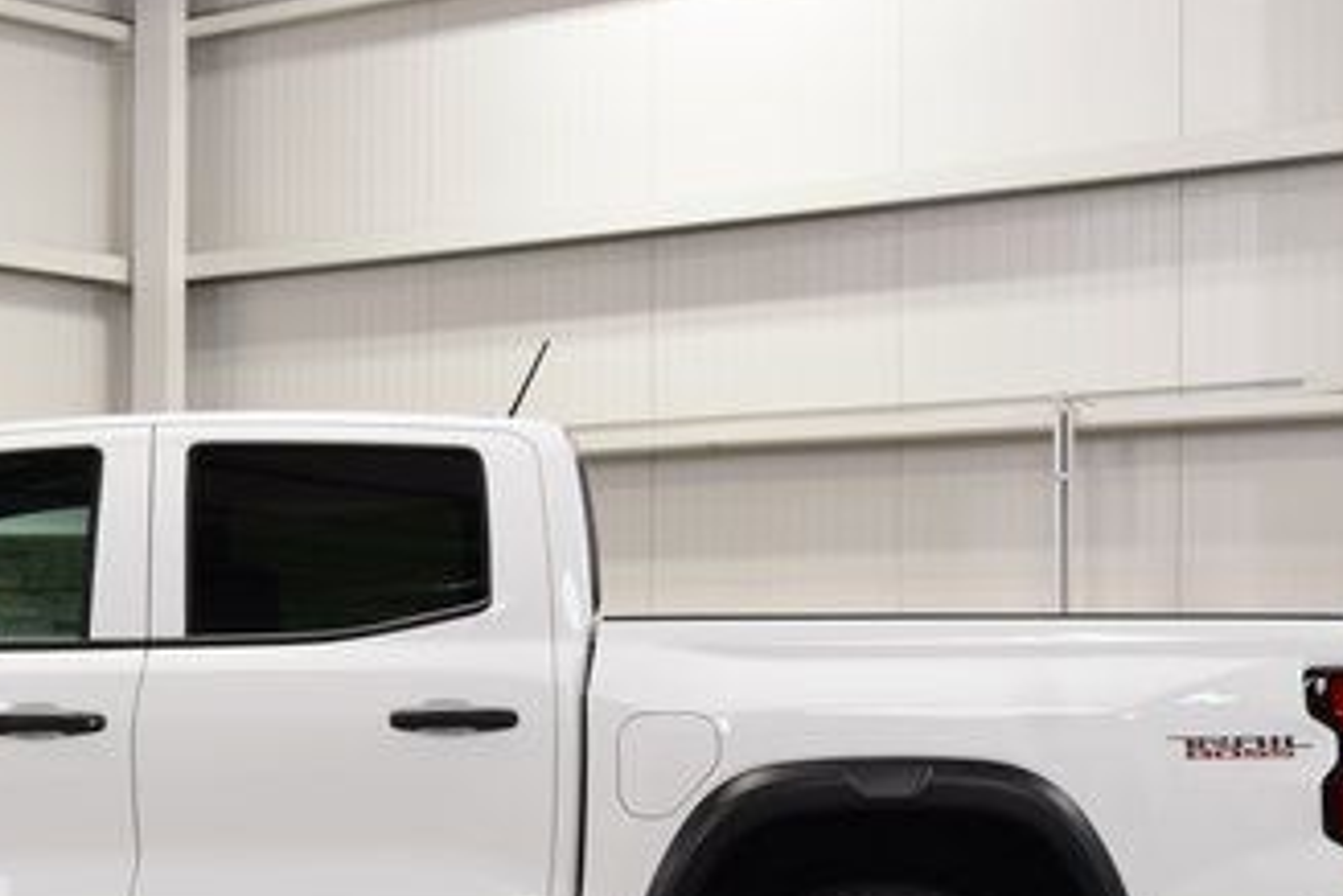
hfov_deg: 22.0
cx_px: 214
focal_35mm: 91
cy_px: 783
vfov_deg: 14.9
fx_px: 3394
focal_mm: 31
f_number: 7.1
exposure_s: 1/30
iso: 500
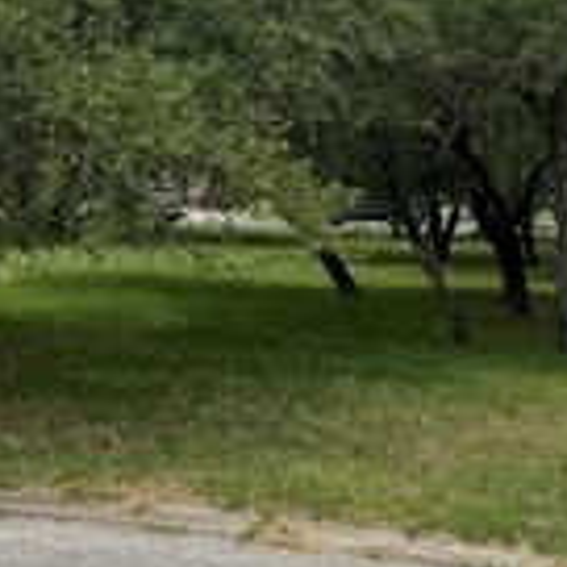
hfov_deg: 20.0
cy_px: 69
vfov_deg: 21.7
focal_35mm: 78
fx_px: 1445
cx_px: -204
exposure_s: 1/5814
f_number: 1.78
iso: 80
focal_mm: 6.76
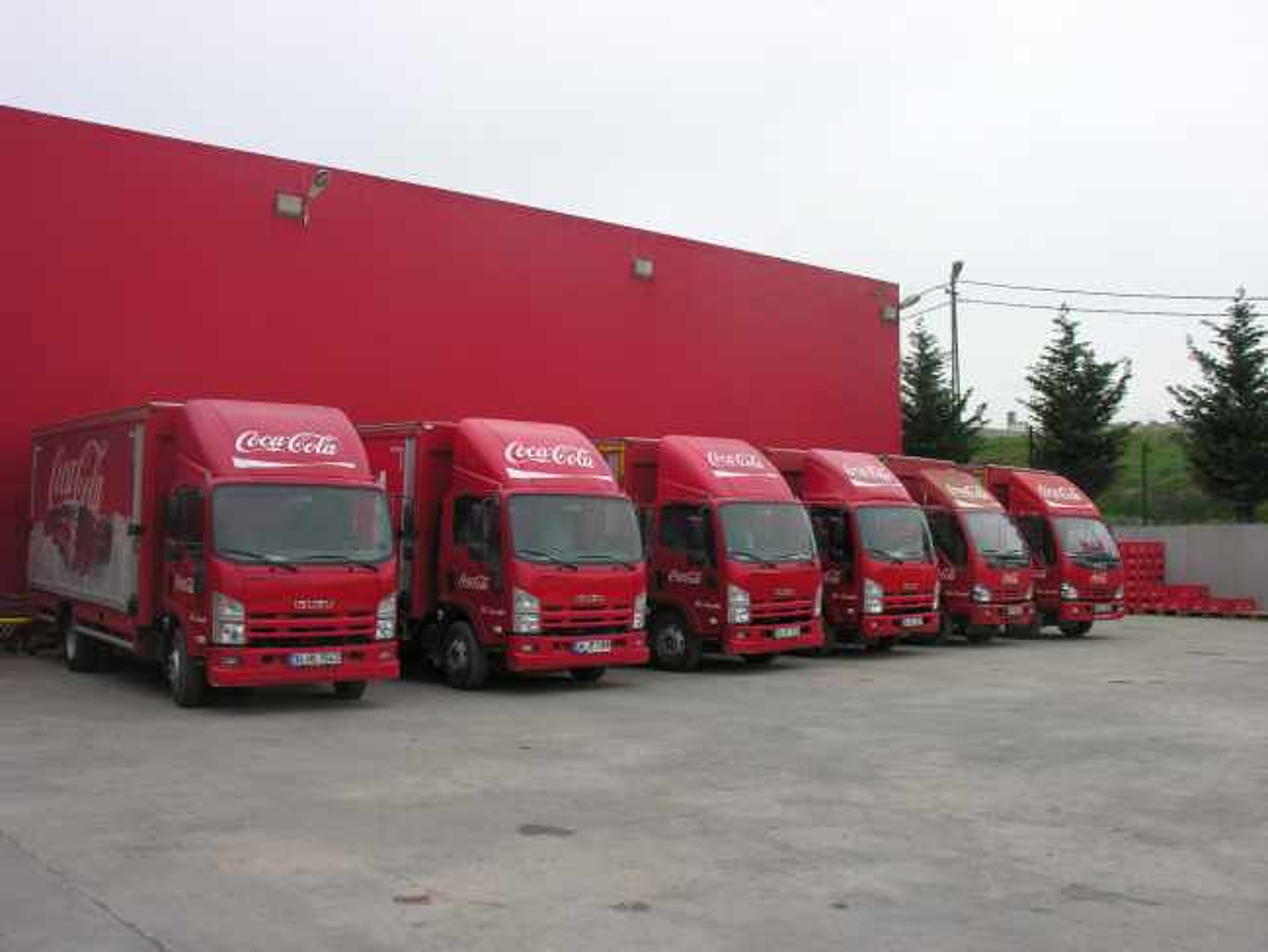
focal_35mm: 35
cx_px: 634
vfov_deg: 40.7
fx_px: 1283
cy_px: 476
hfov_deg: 52.6
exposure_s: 1/158
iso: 50
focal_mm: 8.9
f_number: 5
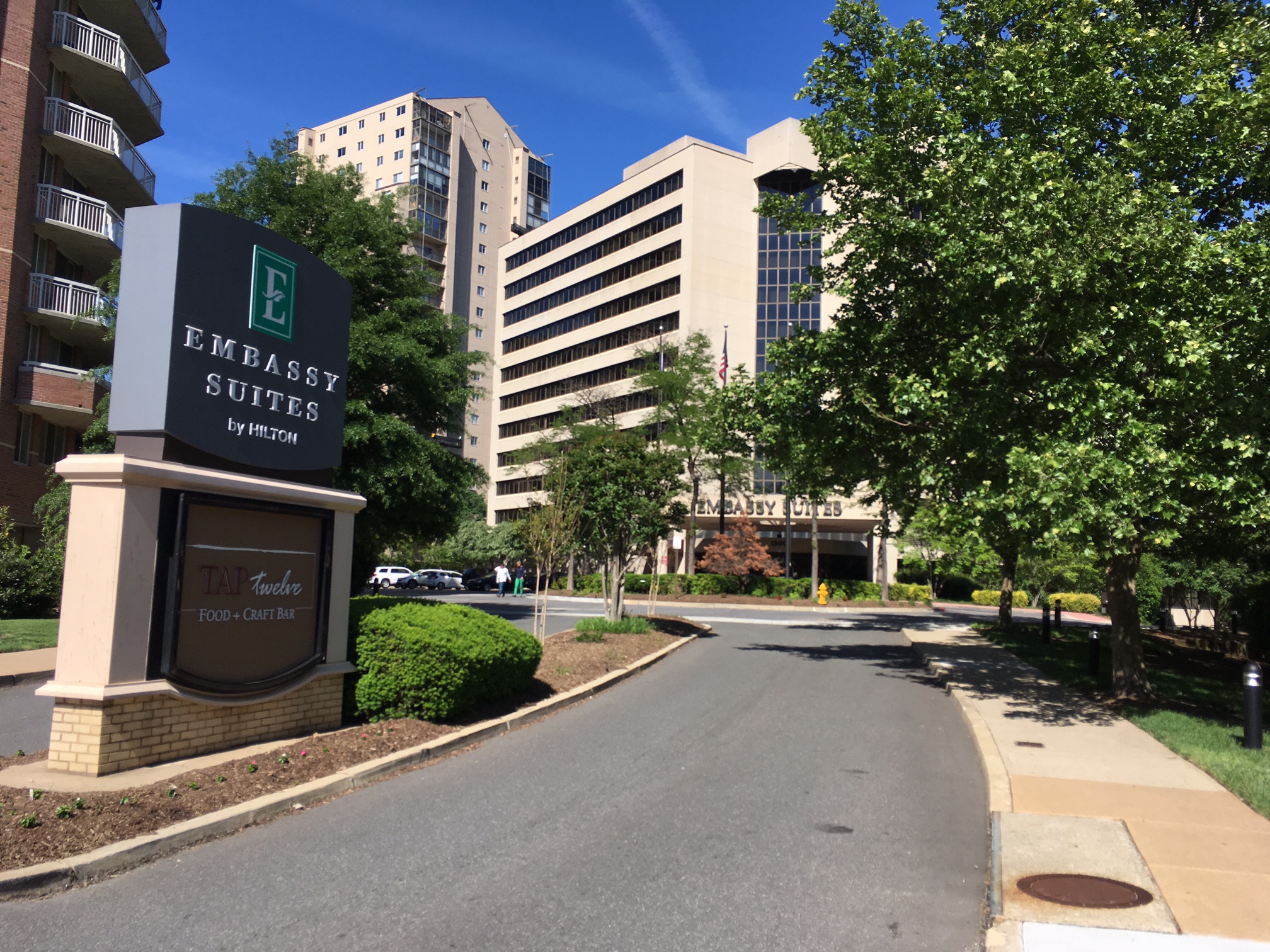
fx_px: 1064
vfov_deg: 48.2
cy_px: 476
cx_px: 635
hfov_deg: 61.7
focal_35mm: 29
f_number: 2.2
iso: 25
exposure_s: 1/1637
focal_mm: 4.15
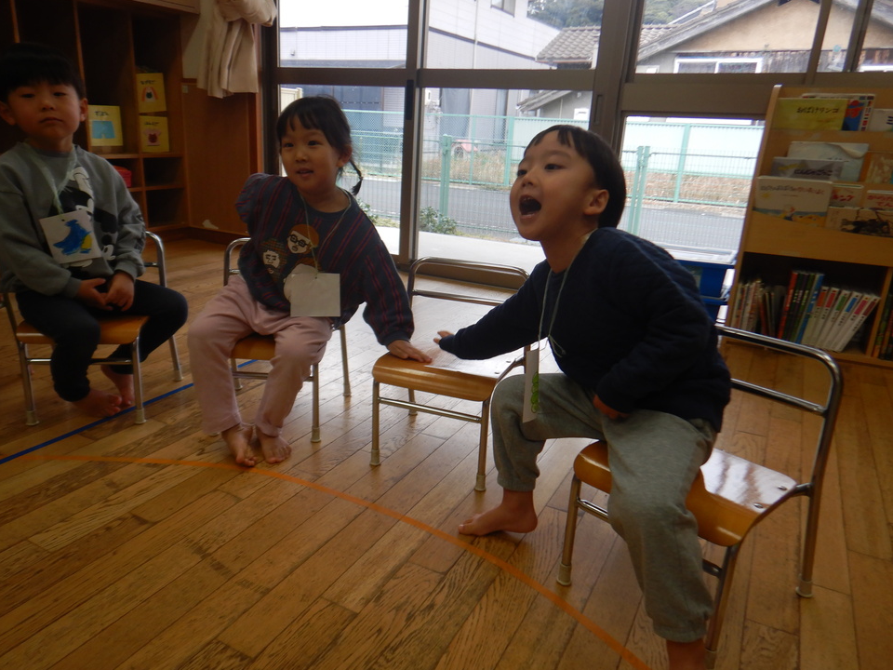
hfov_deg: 69.4
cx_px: 433
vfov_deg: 54.9
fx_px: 645
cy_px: 340
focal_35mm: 25
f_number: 2.8
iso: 125
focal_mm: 4.3
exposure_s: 1/125
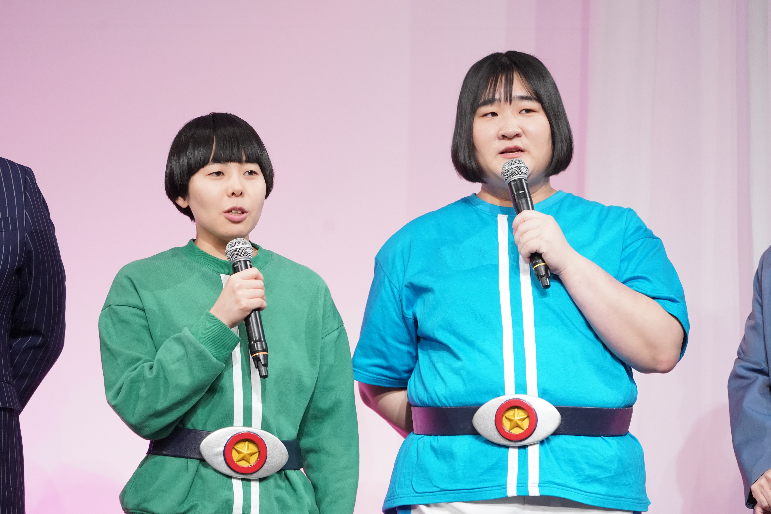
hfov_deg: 9.6
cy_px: 257
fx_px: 4604
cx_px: 386
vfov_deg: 6.4
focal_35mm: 215
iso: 5000
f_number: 5.6
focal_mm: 215
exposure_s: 1/160
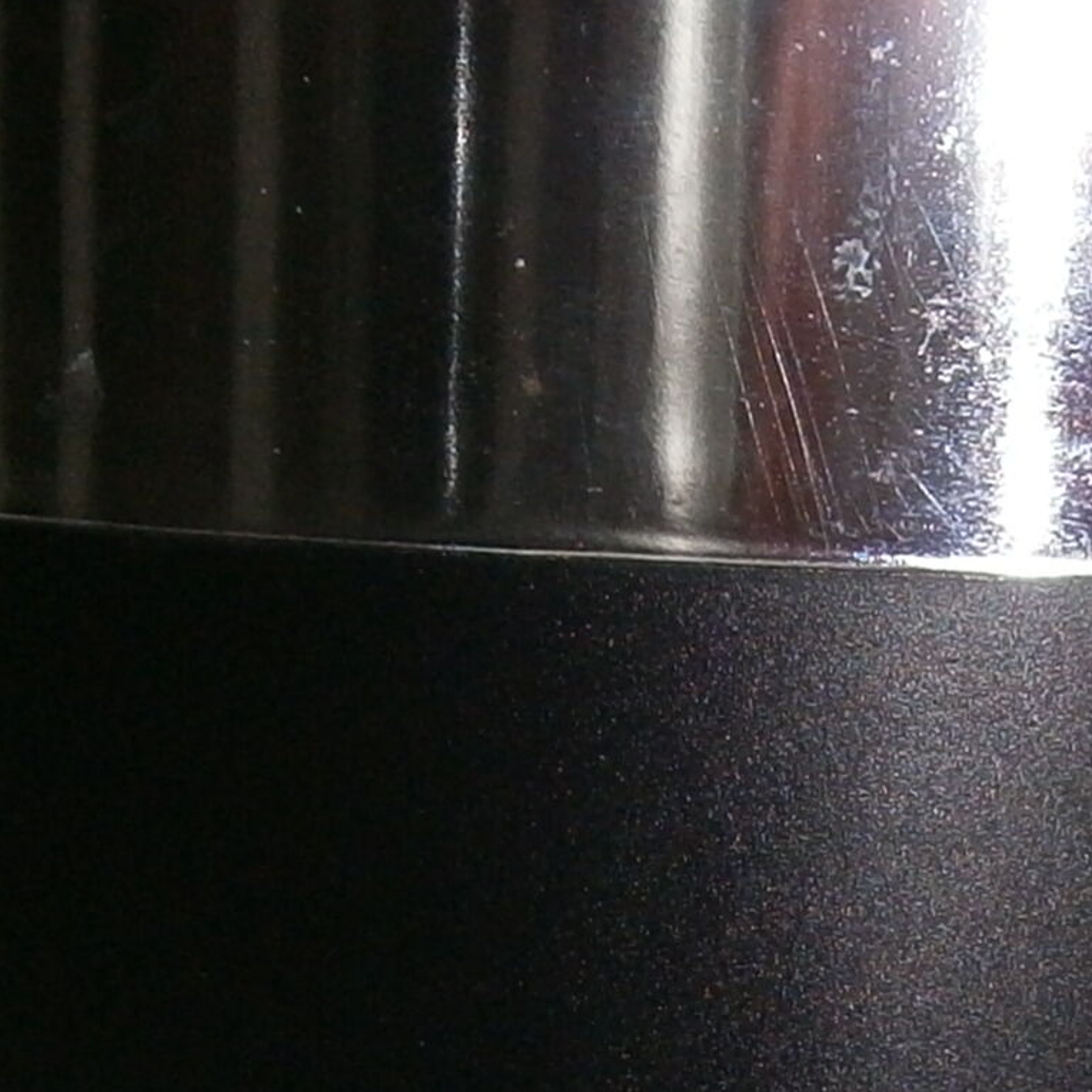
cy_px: 1232
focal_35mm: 129
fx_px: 4604
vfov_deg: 13.2
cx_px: 615
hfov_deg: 13.5
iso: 125
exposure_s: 1/30
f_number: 2.8
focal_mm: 4.7
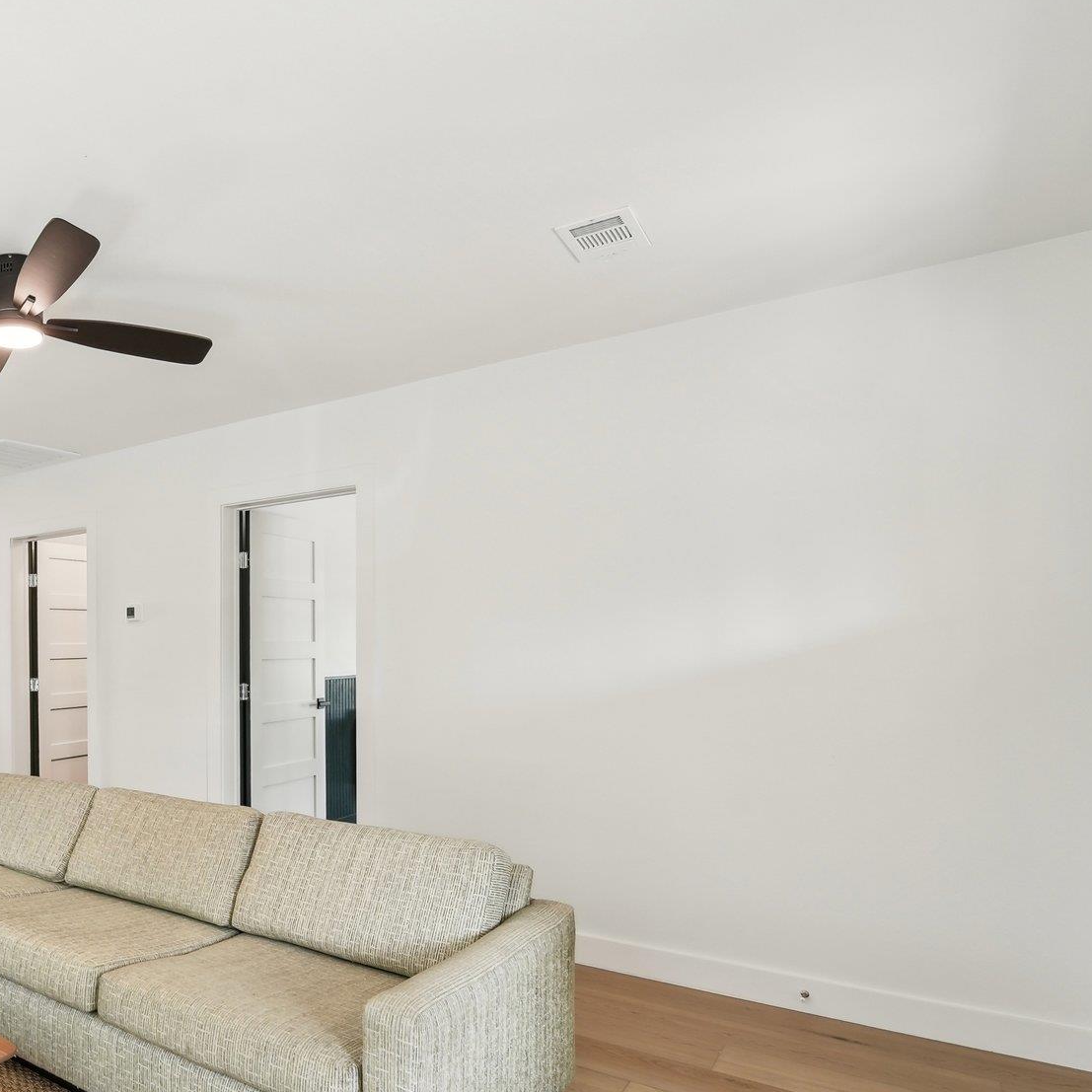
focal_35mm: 22
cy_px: 661
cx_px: 150
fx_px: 785
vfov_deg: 68.8
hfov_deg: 61.0
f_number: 8
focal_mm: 14
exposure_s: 1/60
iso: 800
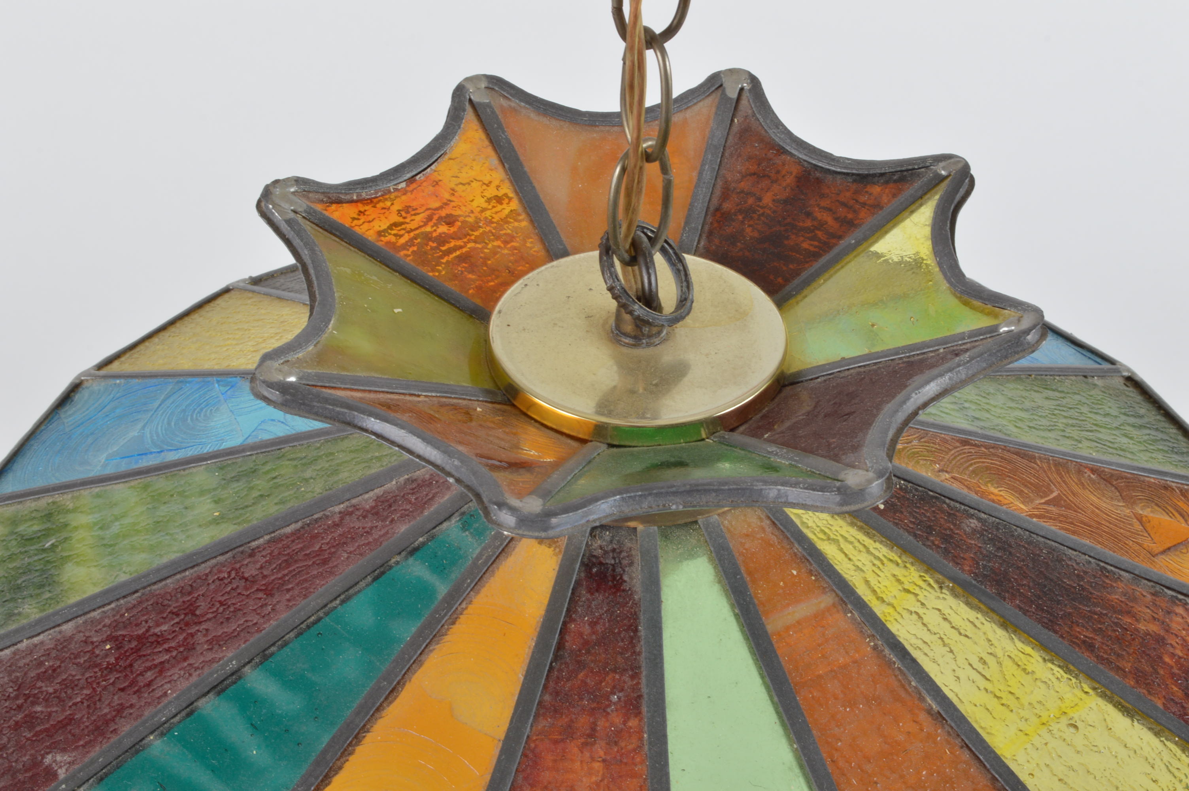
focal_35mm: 63
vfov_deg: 21.5
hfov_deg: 31.9
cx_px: 594
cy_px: 396
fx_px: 2079
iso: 200
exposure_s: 1/125
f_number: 18
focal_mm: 42
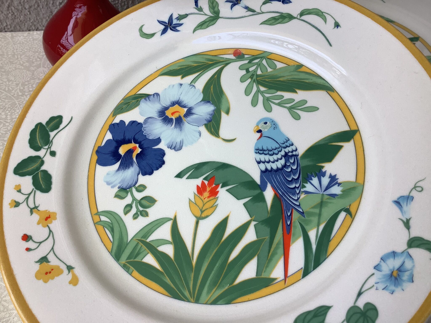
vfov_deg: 45.4
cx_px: 216
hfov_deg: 58.4
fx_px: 386
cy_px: 162
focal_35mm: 31
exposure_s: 1/120
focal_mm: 3.3
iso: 25
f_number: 2.4
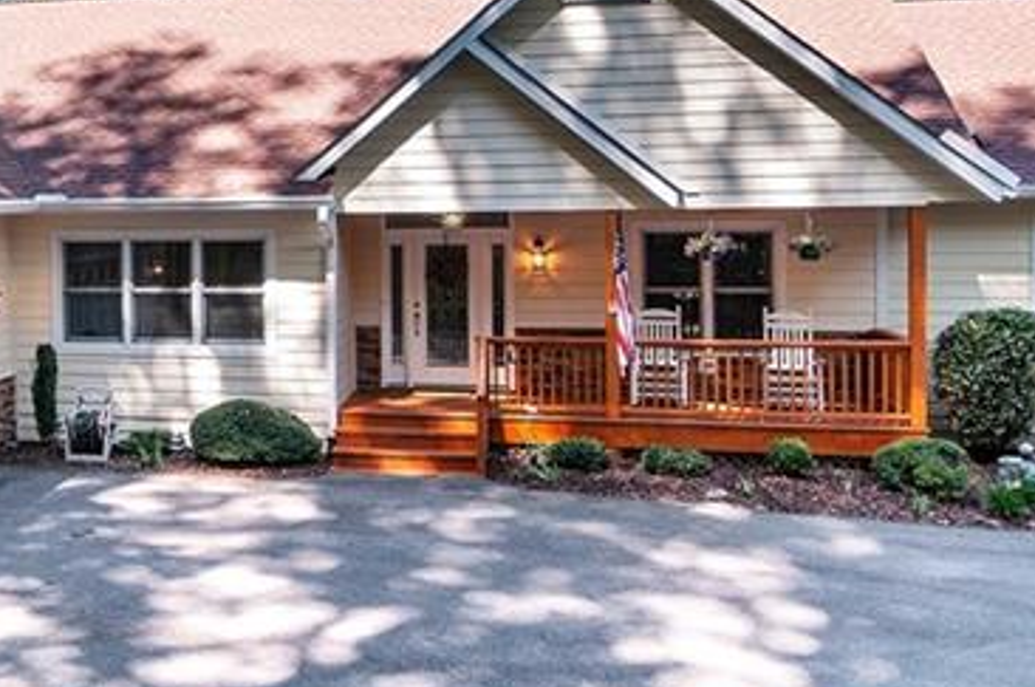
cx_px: 153
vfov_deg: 30.3
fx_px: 1206
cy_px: 58
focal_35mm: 42
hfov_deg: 43.4
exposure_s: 1/15
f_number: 8
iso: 100
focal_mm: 10
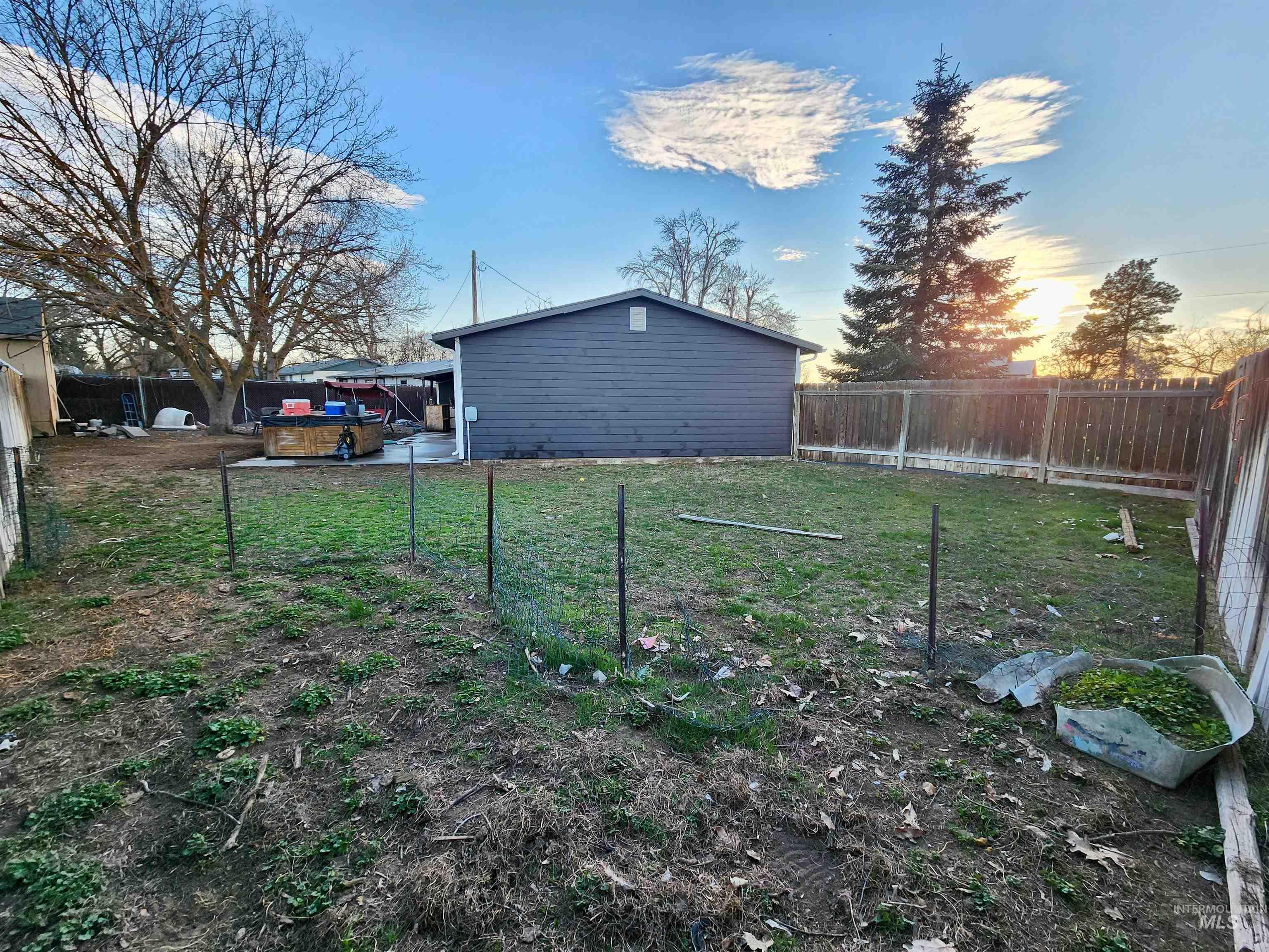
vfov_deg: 89.9
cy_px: 476
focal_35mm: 13
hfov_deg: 106.2
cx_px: 634
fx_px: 477
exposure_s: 1/233
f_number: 2.2
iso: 50
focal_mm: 2.2
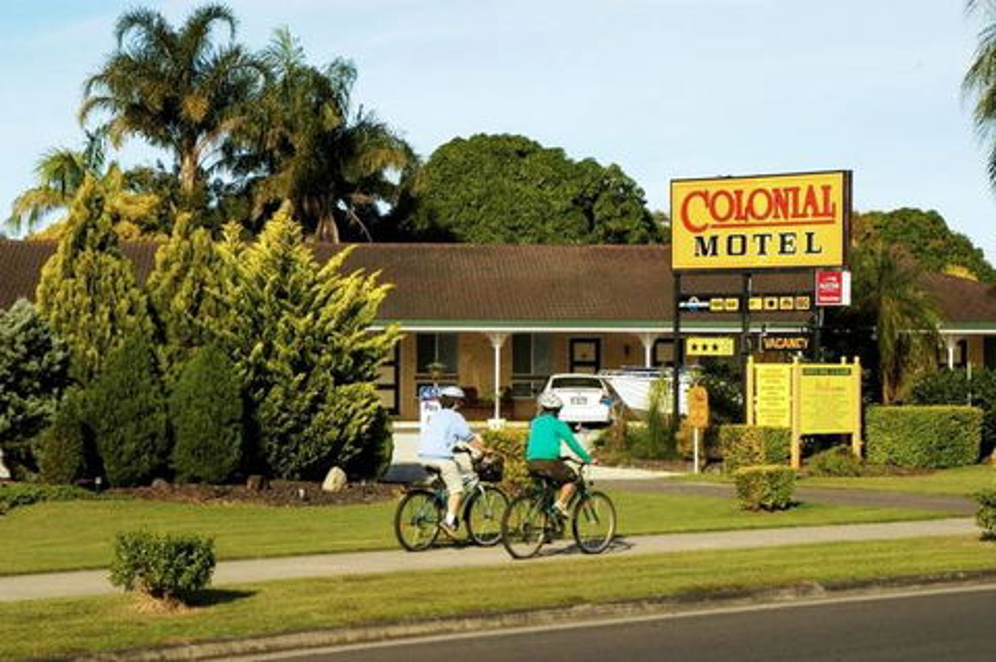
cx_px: 498
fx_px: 2570
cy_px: 331
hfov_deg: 21.9
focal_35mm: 93
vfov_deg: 14.7
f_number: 11
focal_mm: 62
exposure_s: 1/180
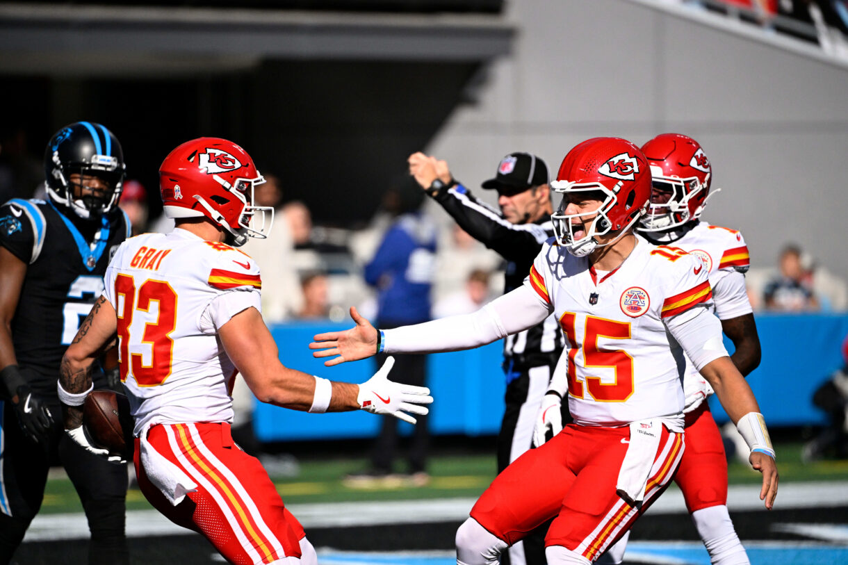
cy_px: 282
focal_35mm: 400
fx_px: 9420
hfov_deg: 5.2
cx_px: 424
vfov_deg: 3.4
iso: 3200
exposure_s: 1/32000
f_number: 4
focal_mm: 400
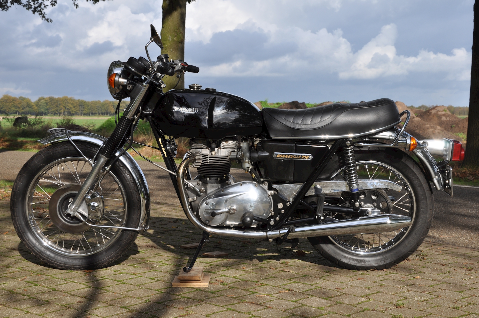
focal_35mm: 60
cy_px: 159
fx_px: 797
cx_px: 240
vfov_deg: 22.6
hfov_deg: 33.4
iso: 200
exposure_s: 1/200
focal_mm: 40
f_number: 14
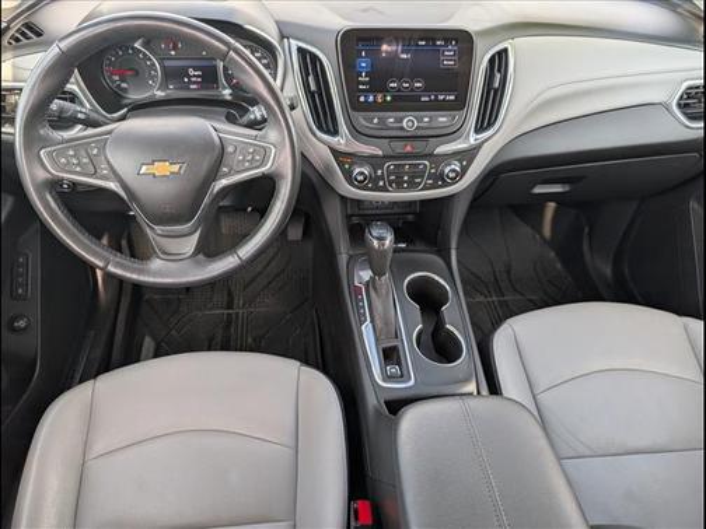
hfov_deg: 71.6
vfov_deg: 56.8
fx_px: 489
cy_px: 264
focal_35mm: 24
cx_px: 353
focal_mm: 6.9
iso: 20
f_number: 1.68
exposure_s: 1/526
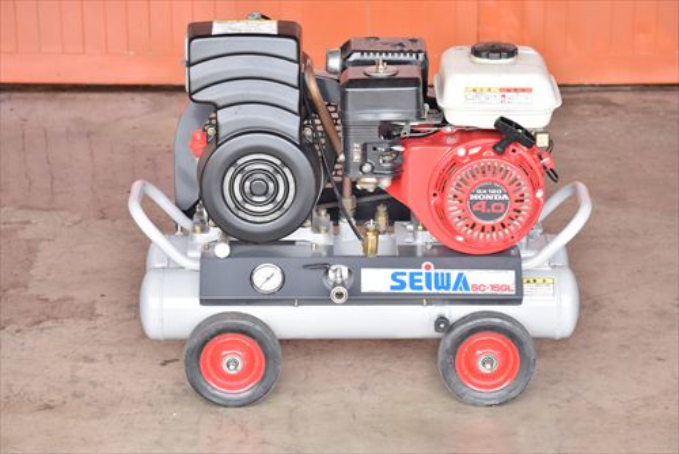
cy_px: 227
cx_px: 340
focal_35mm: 117
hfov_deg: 17.5
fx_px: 2208
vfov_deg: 11.7
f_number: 6.3
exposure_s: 1/400
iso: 1250
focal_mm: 78
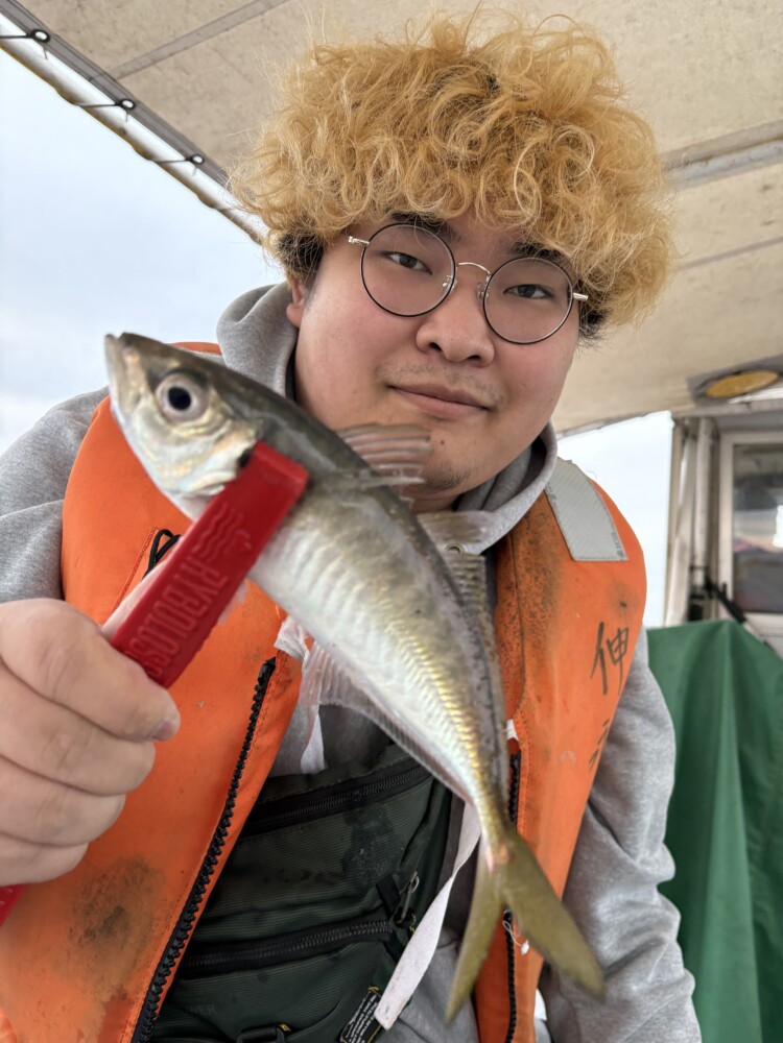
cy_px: 522
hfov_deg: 53.1
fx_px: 784
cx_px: 392
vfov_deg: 67.3
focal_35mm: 26
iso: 125
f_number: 1.6
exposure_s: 1/127
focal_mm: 5.96
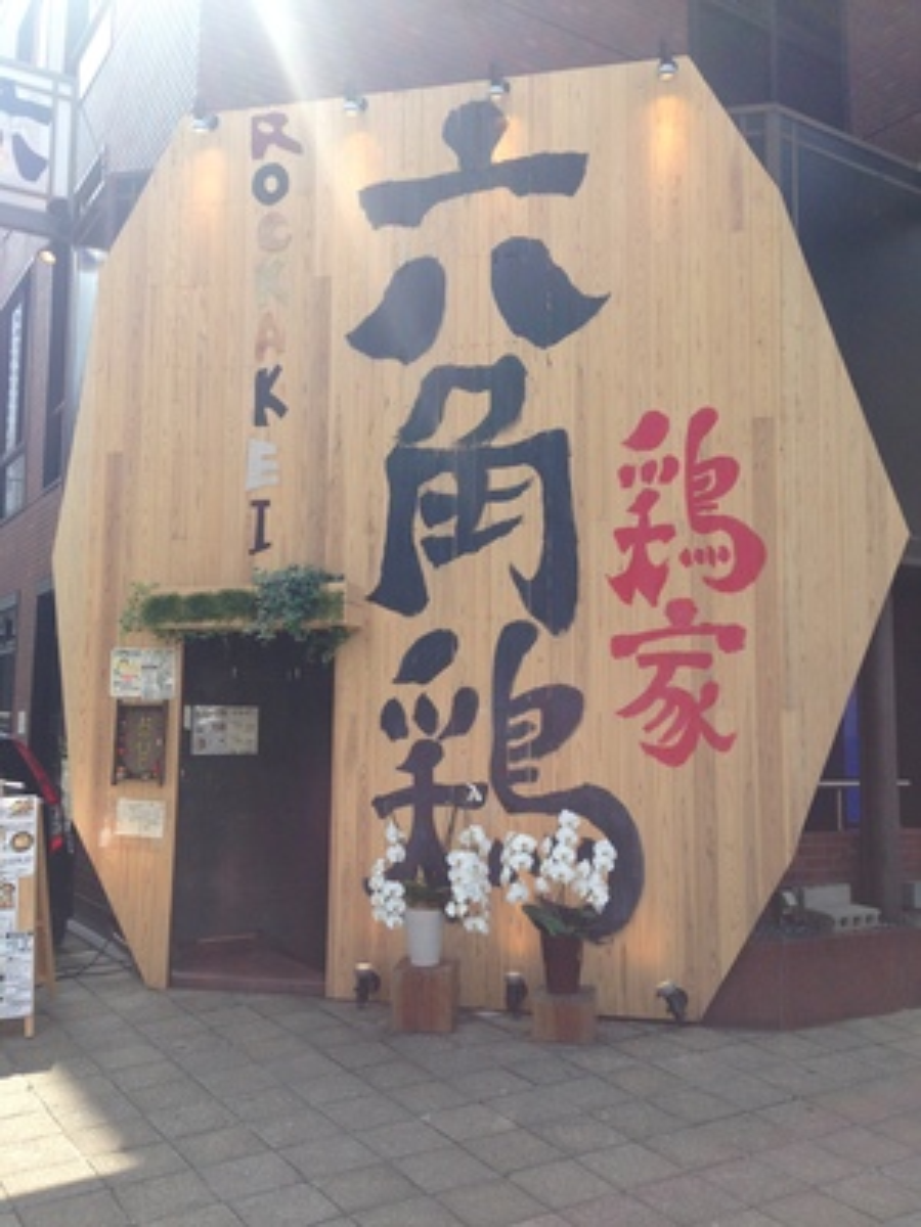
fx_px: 1171
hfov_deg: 42.9
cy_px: 614
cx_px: 460
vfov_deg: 55.4
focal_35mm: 33
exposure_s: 1/645
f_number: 2.4
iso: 50
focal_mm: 4.12
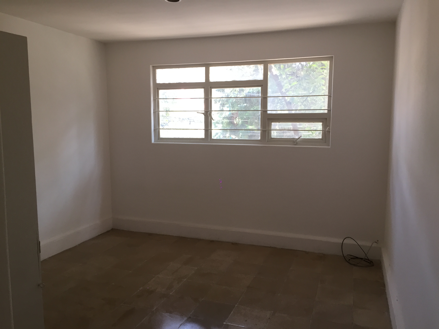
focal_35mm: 29
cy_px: 164
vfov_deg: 48.2
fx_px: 368
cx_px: 220
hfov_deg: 61.7
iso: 64
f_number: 2.2
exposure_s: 1/30
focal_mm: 4.15
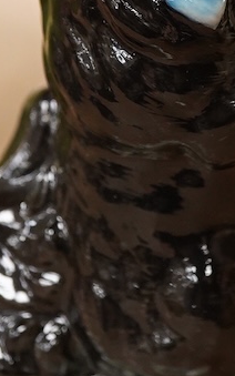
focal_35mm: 152
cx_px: 153
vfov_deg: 13.6
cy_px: 27
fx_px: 1557
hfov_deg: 8.6
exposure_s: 1/160
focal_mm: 30
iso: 2500
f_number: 7.1
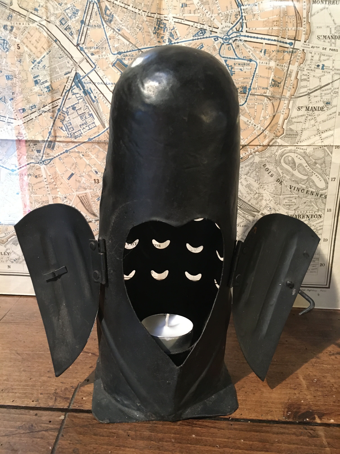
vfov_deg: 61.7
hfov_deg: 48.2
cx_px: 170
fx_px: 380
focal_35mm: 29
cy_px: 227
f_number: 2.2
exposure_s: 1/17
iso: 400
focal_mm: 4.15
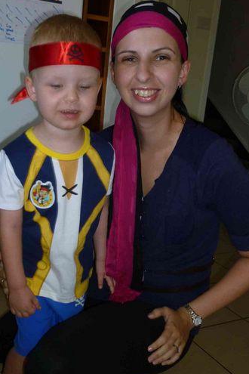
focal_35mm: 39
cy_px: 211
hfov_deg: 34.1
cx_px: 96
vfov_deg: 49.4
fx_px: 405
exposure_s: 1/30
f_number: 3.3
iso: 100
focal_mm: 5.2
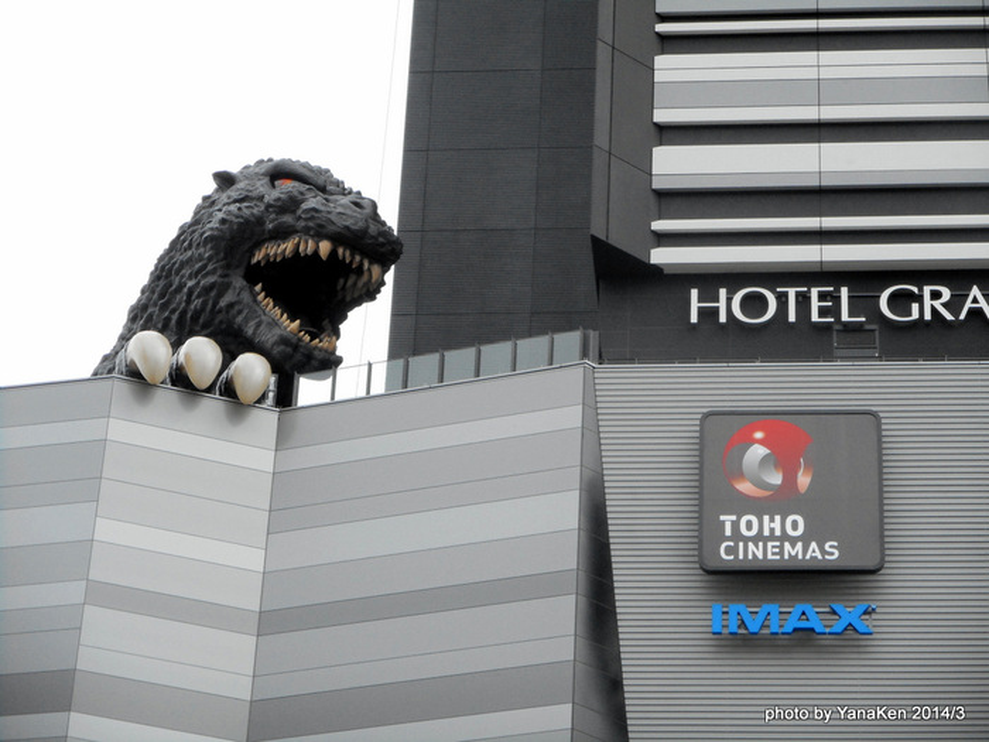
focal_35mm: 117
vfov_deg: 12.7
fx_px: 3343
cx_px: 494
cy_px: 371
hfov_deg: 16.8
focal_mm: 20.9
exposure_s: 1/250
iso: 140
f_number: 5.9
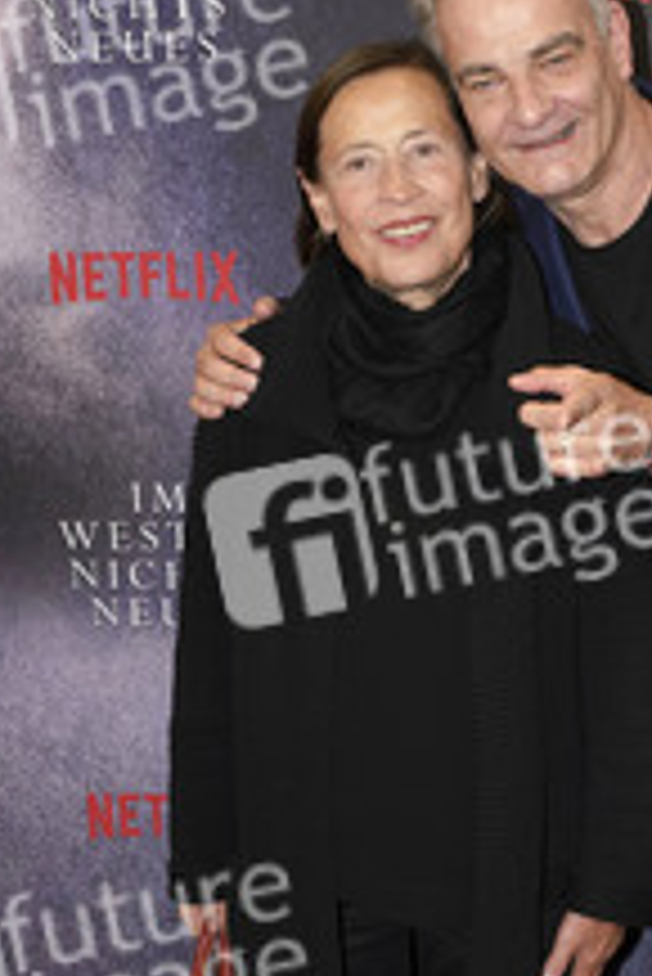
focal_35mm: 92
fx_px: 2495
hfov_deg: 14.8
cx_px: 567
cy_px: 747
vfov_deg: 21.9
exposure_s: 1/160
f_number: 5.6
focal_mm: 50
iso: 320
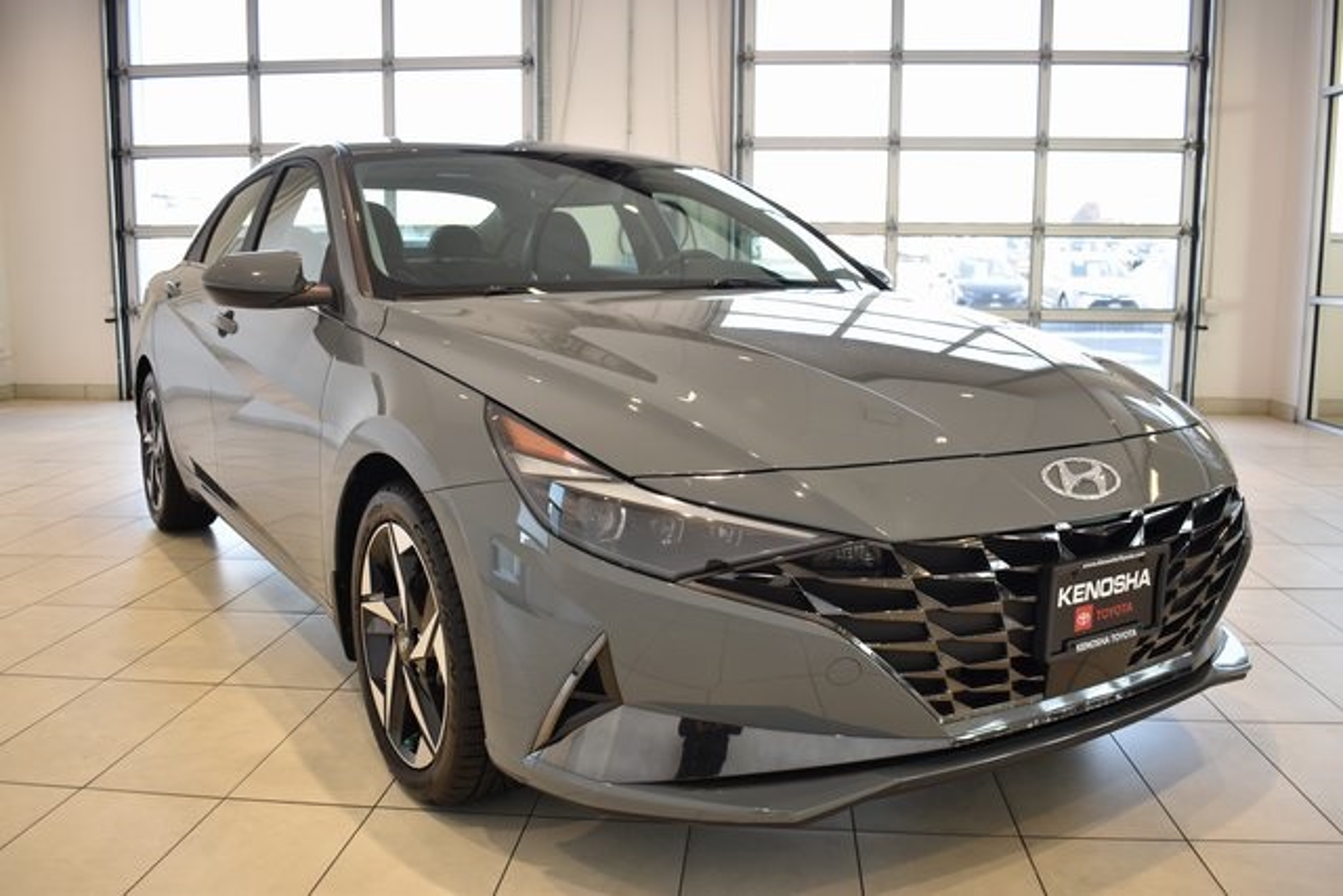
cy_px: 448
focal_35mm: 32
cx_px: 672
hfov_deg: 59.5
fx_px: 1175
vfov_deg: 41.7
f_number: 3.8
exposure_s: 1/30
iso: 100
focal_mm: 21
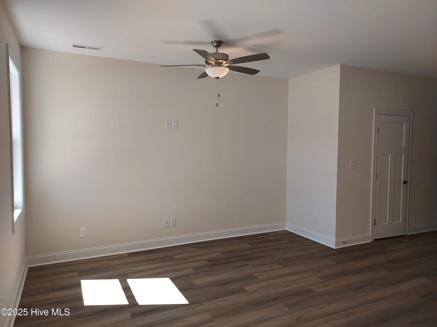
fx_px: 303
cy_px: 164
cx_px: 218
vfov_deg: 56.8
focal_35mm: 24
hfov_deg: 71.6
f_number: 1.8
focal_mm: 4.6
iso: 50
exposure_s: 1/120
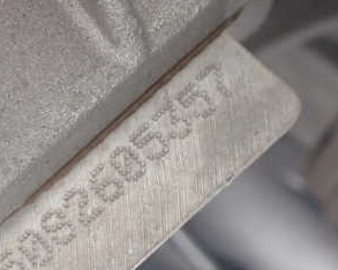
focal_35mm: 60
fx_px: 600
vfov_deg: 24.5
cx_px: 9
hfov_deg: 29.6
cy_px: 250
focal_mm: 5.4
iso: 640
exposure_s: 1/125
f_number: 2.3
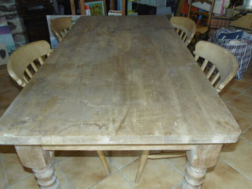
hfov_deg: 61.7
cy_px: 94
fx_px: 211
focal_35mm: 29
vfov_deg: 48.2
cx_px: 126
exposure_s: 1/60
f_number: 3.2
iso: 200
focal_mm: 5.3
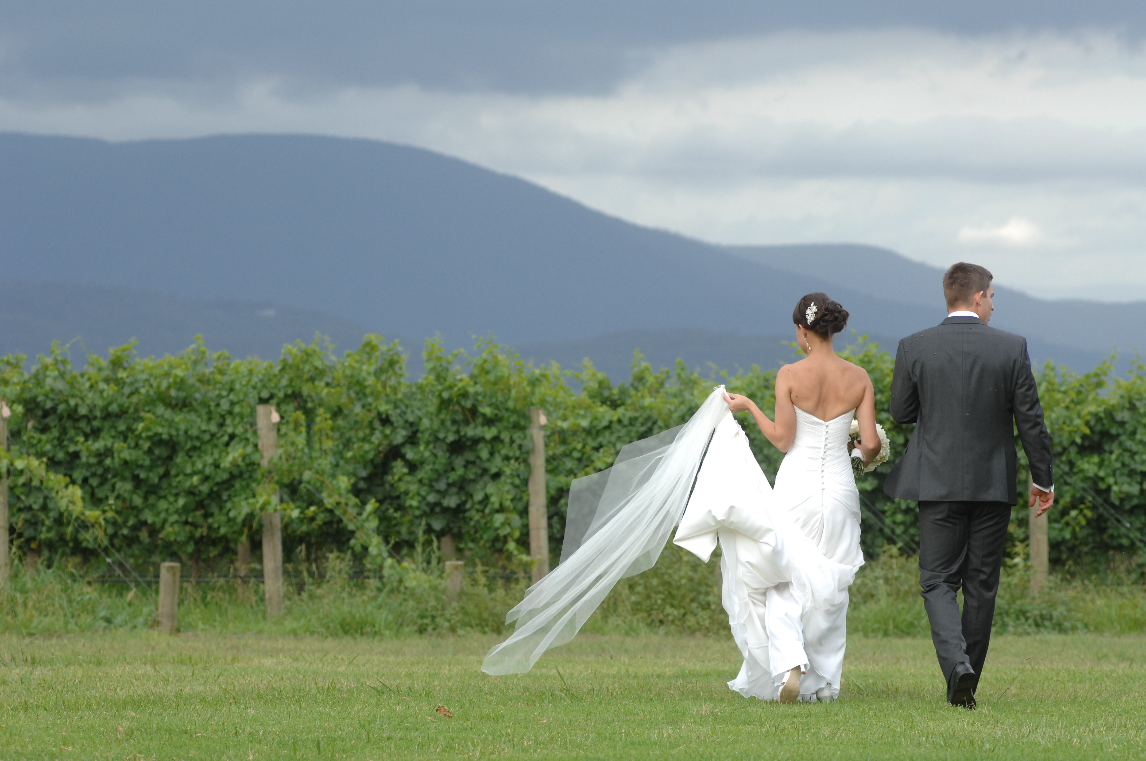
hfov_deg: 11.4
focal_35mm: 180
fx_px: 5723
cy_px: 380
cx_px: 573
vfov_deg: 7.6
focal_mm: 120
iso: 400
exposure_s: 1/800
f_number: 4.5
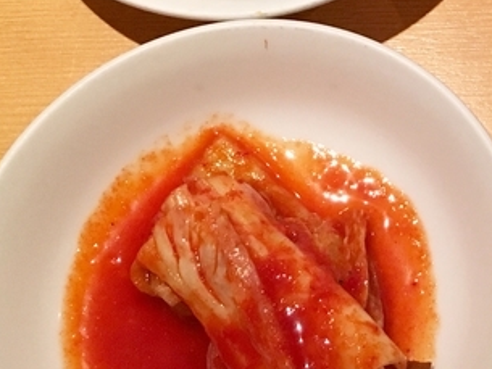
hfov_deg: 24.1
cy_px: 73
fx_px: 1081
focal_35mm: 76
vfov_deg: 19.2
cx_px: 534
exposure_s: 1/30
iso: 200
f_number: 2.2
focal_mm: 4.15
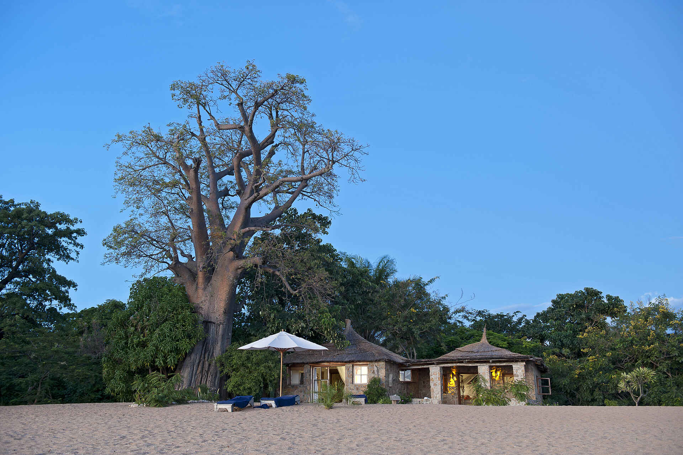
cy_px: 228
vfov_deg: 37.8
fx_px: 664
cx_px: 342
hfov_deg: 54.5
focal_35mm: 35
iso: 200
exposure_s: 1.6
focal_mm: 35
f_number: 4.5
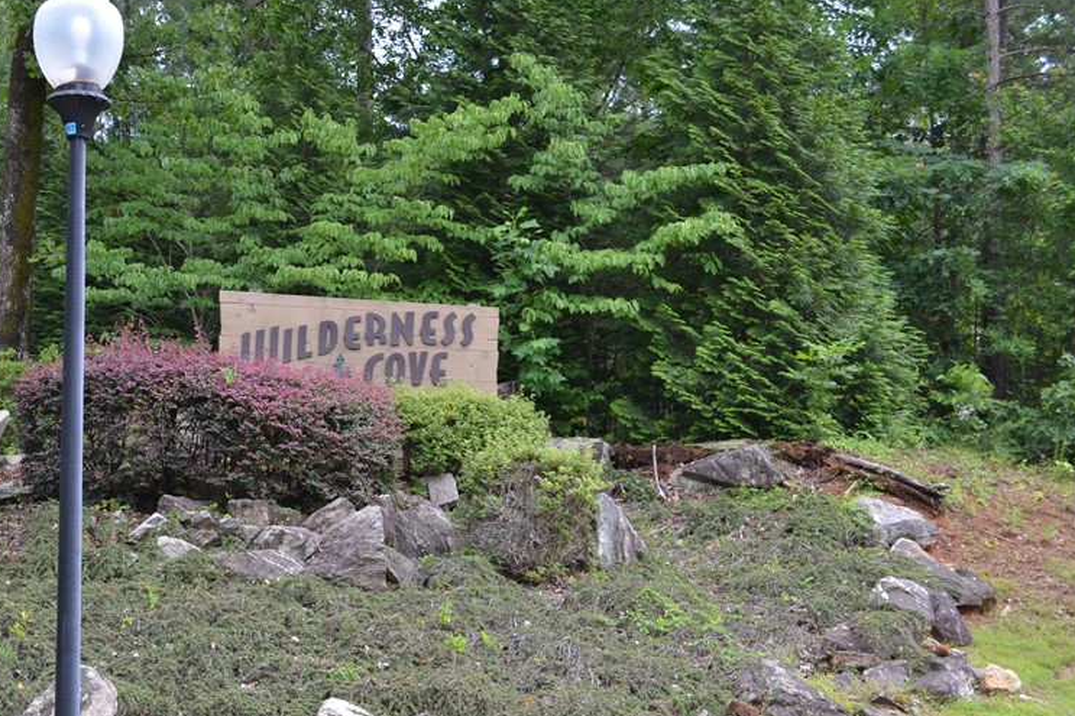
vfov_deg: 23.7
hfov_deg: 34.6
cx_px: 324
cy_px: 440
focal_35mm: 57
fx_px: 1702
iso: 320
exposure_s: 1/125
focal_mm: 26
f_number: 5.6
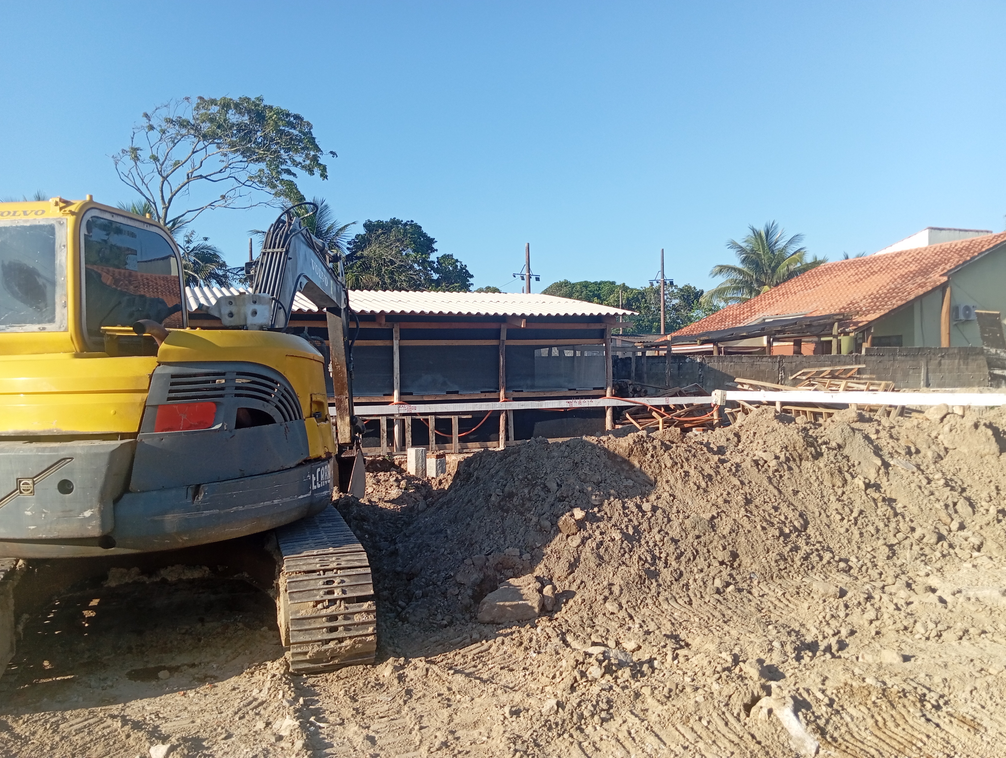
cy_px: 379
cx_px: 503
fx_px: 815
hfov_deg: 63.4
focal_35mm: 28
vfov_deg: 49.9
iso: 51
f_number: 1.8
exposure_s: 1/800
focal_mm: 4.25
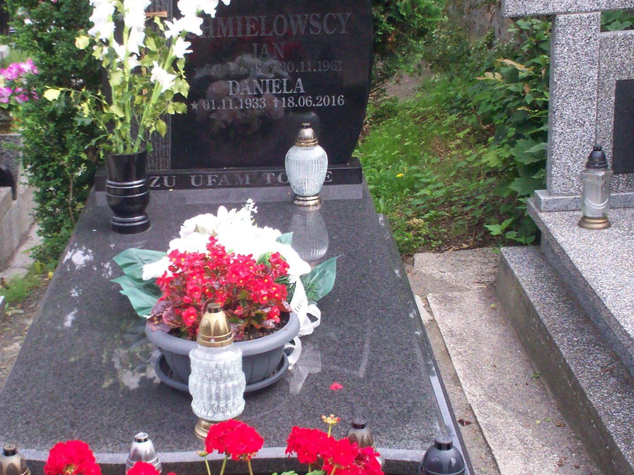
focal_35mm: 64
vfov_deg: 22.9
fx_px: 1172
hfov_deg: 30.1
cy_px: 249
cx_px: 237
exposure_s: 1/152
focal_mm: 6
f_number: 4.5
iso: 100
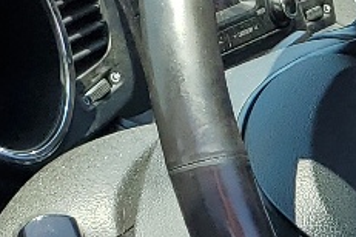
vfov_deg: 6.9
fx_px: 1849
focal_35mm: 187
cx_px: 638
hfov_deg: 10.4
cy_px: 597
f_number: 1.5
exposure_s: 1/833
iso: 50
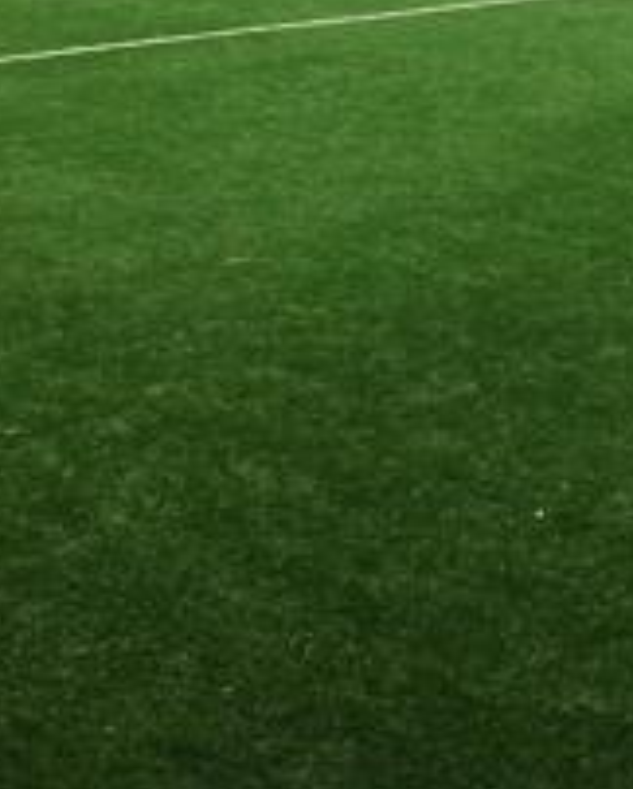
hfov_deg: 19.9
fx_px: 1800
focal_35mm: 77
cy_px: 2
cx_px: 418
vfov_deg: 23.7
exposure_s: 1/30
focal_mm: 4.15
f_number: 2.2
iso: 250
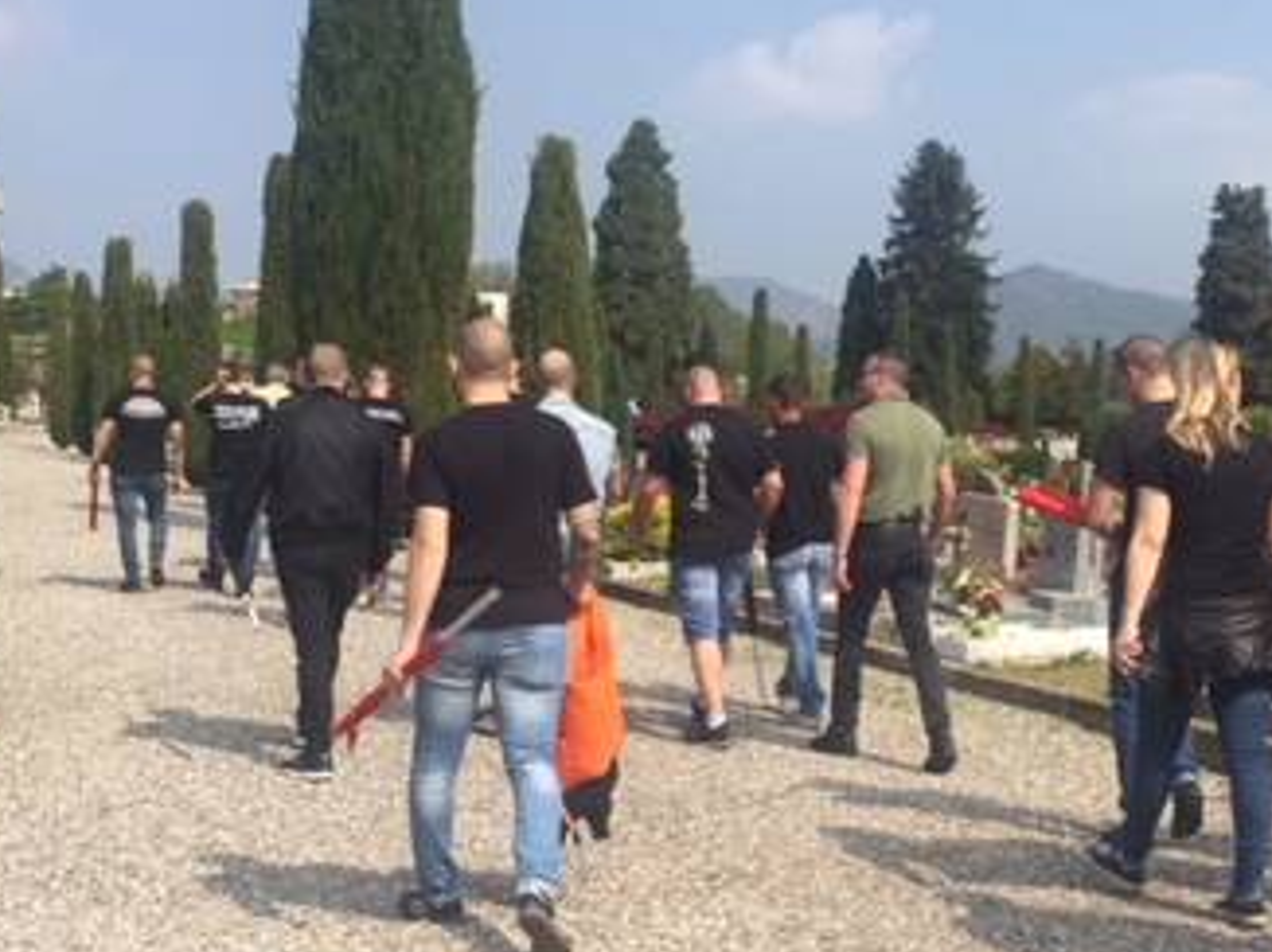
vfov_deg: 25.6
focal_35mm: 57
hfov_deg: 33.4
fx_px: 2093
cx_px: 878
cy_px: 464
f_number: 2.2
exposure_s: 1/1980
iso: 32
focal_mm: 4.15
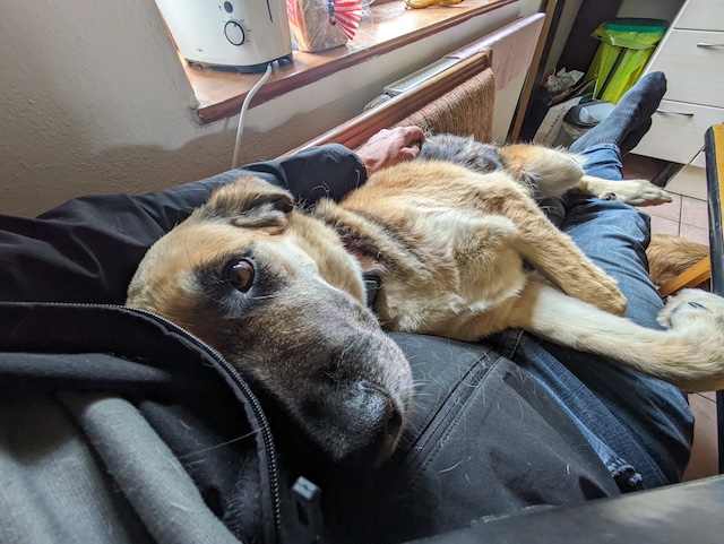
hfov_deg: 102.0
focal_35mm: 14
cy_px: 272
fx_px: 293
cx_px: 362
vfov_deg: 85.8
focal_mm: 1.83
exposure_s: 1/50
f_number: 2.2
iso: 152
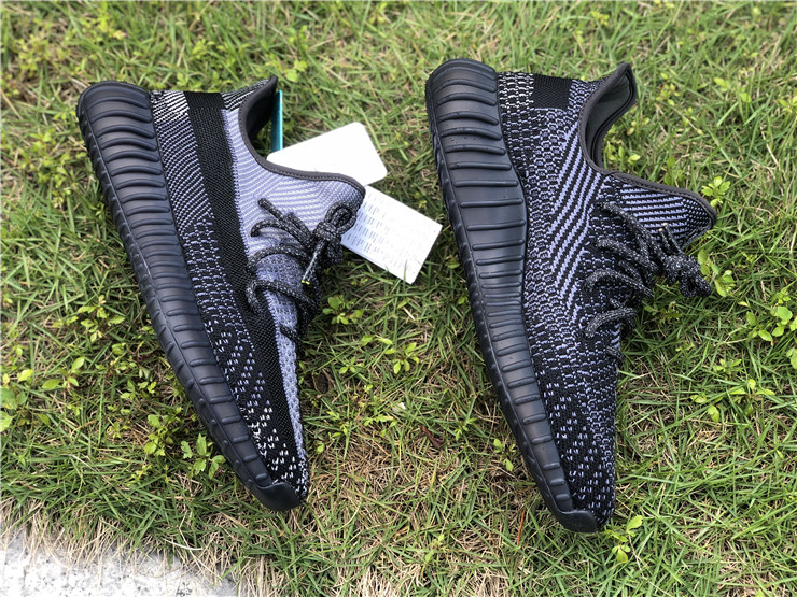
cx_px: 398
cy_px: 298
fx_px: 1197
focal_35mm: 52
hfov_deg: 36.8
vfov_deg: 28.0
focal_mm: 6
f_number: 2.4
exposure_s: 1/60
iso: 20
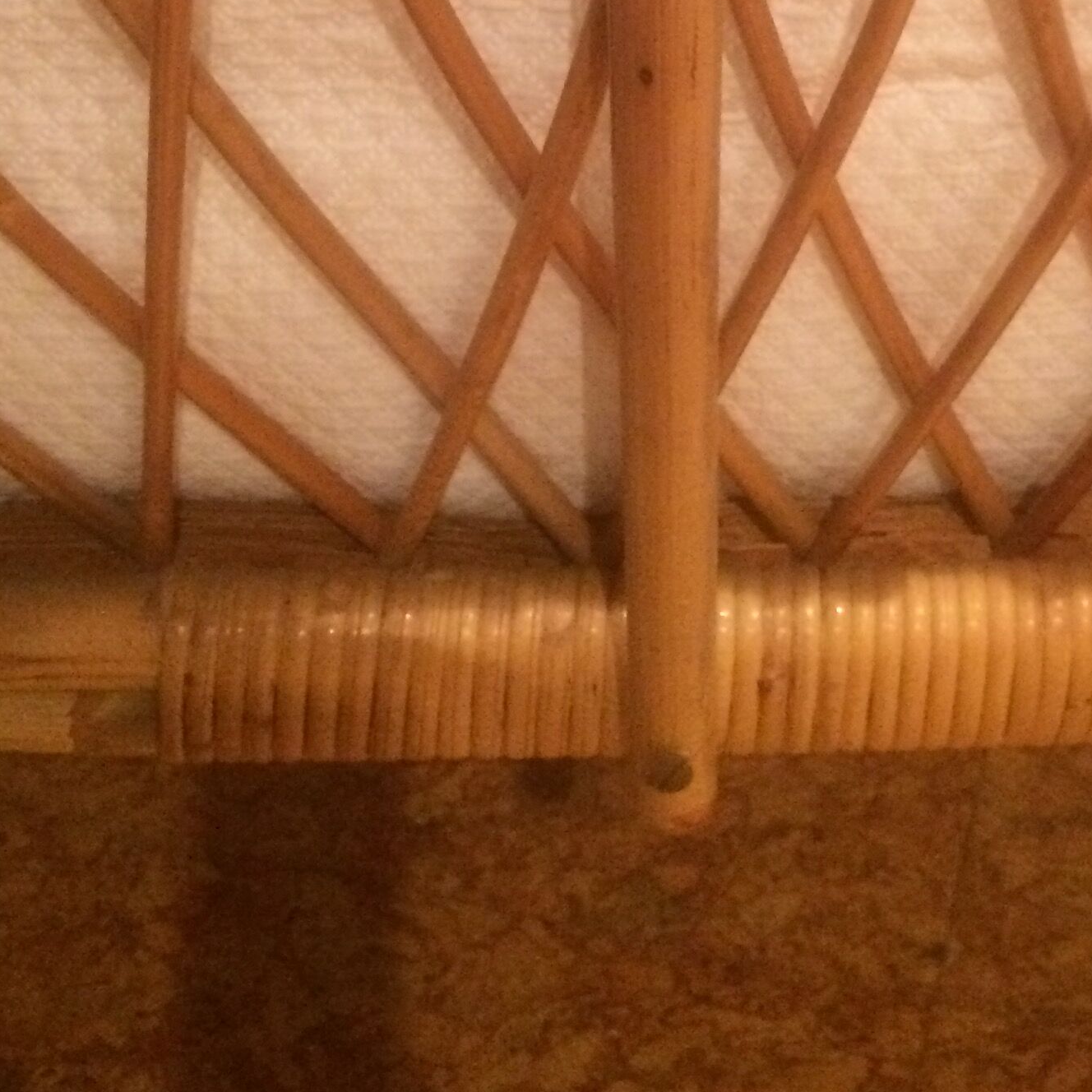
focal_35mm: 63
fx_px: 2248
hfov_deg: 27.2
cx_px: 701
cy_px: -197
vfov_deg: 24.8
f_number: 2.2
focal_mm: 4.15
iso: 400
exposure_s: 1/17
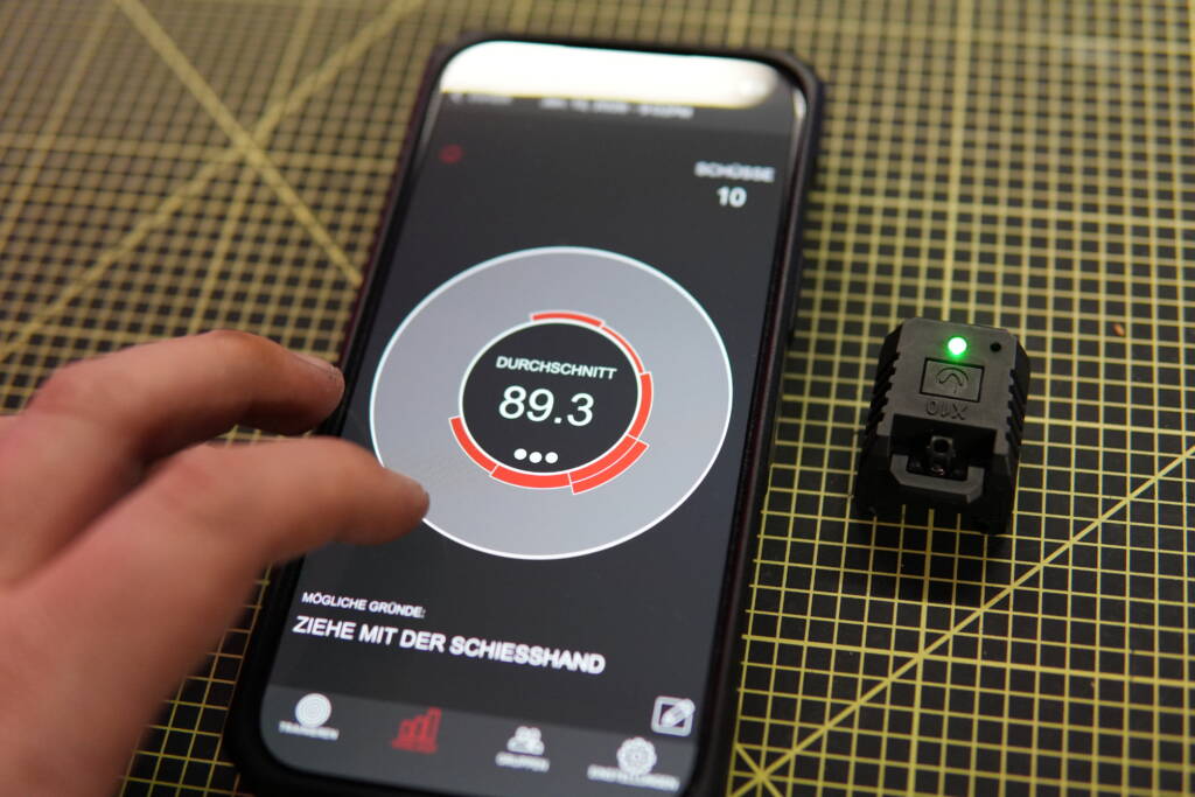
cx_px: 598
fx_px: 1494
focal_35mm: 45
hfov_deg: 43.6
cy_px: 398
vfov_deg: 29.9
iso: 2000
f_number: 2
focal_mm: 30
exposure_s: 1/160
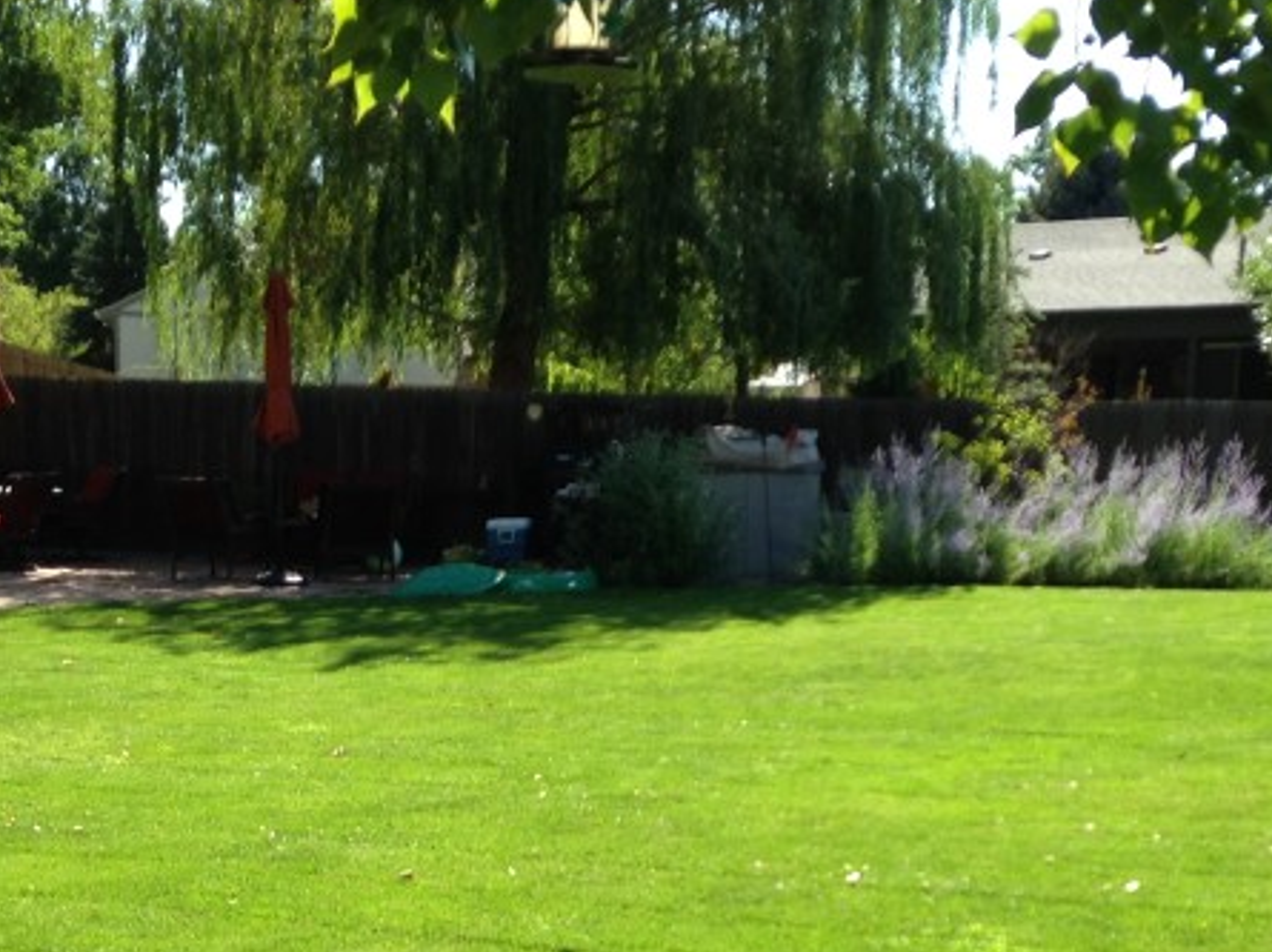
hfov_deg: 25.7
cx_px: 680
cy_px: 872
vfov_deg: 19.0
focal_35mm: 76
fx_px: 2790
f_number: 2.4
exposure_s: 1/521
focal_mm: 4.12
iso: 50
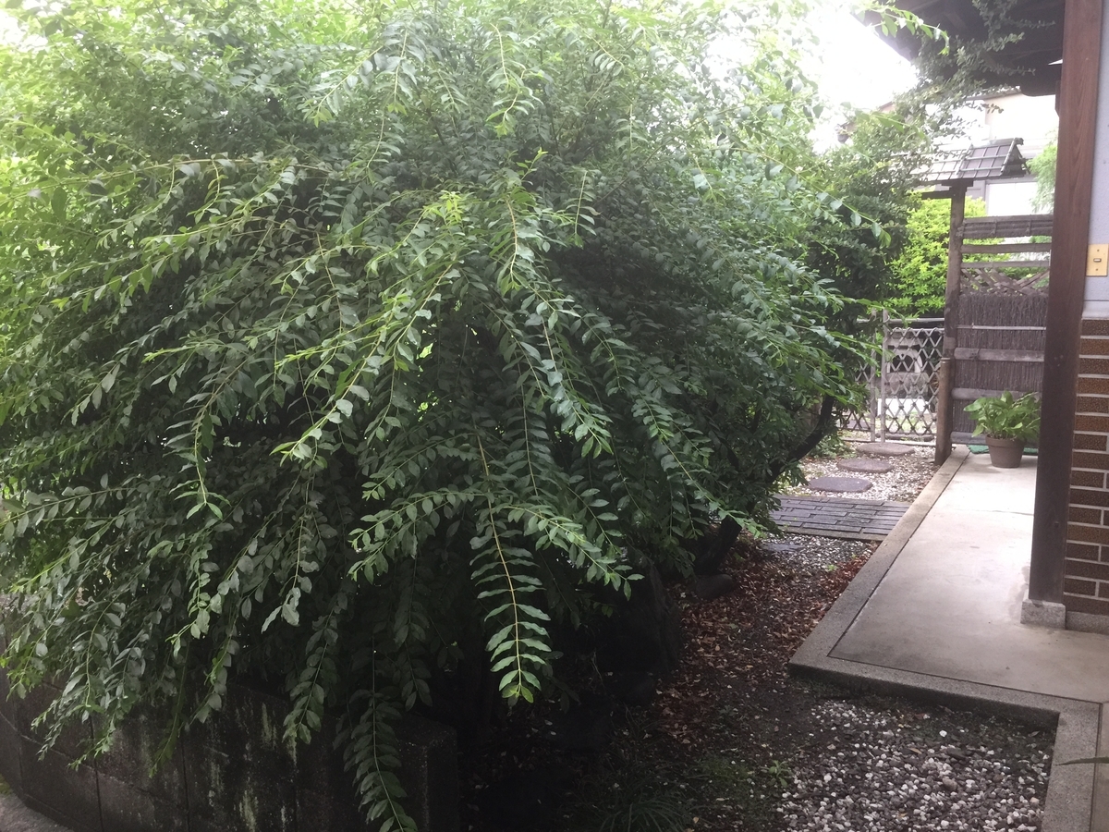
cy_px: 416
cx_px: 554
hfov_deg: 61.7
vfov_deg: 48.2
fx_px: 929
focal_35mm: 29
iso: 50
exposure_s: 1/15
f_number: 2.2
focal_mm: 4.15
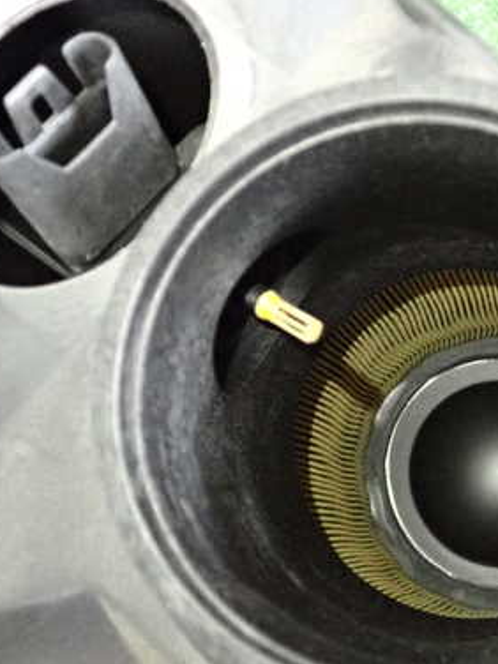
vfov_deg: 37.5
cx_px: 334
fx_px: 978
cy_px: 327
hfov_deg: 28.4
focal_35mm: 51
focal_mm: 5.79
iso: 3200
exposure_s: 1/125
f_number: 2.4
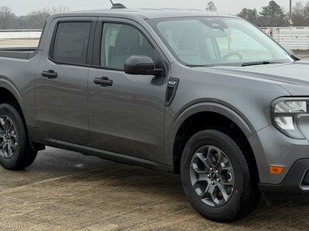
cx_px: 186
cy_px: 100
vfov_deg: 18.9
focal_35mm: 78
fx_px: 696
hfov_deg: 25.0
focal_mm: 6.76
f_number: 1.78
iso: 64
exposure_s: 1/3534
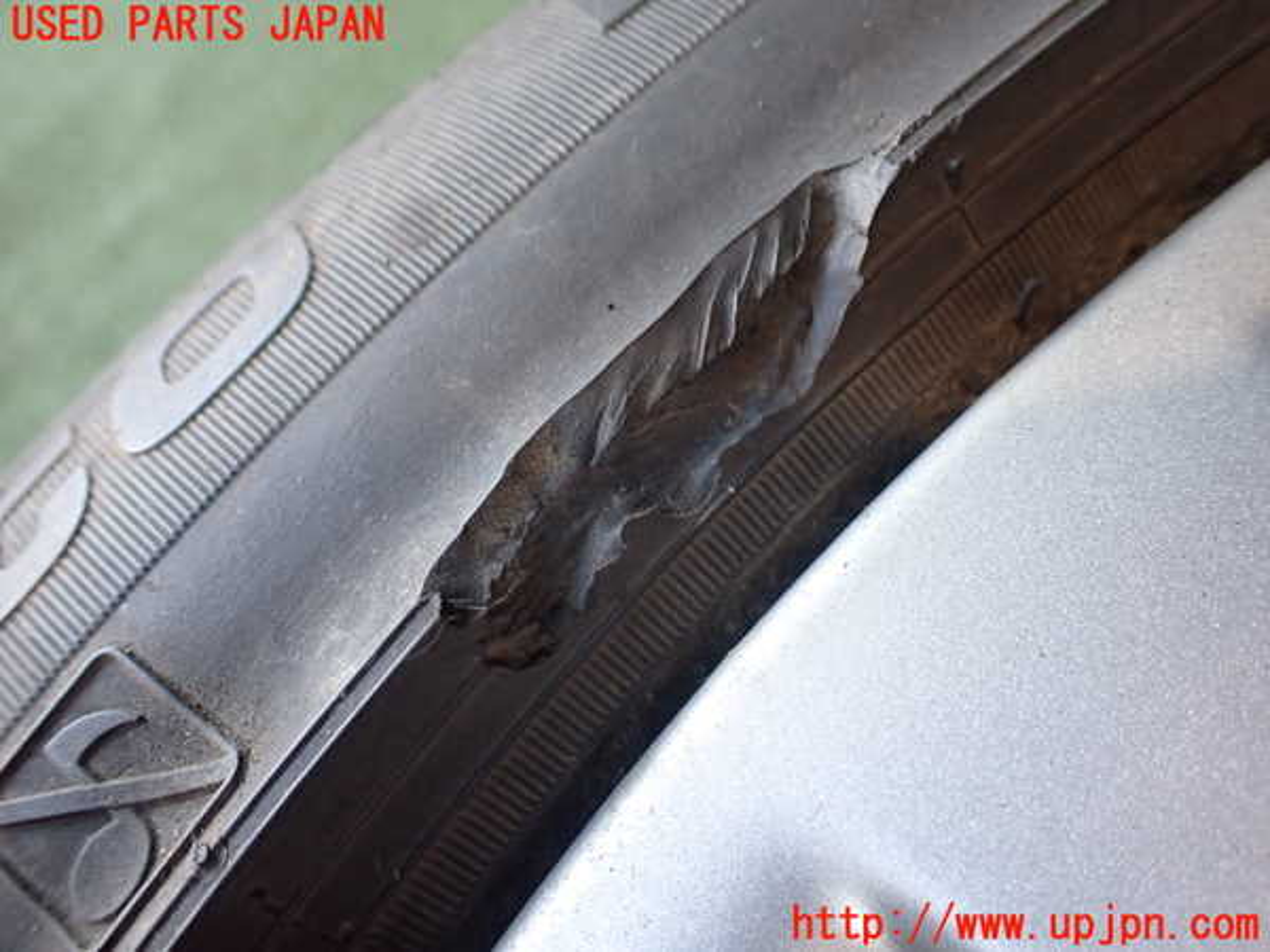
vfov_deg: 46.8
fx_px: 1101
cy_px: 476
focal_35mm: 30
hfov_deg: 60.0
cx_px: 635
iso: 400
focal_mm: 5.4
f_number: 2.3
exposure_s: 1/125
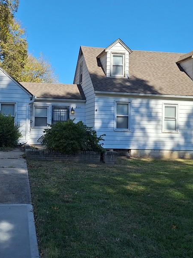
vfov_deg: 47.8
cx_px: 72
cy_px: 113
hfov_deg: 36.6
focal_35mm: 39
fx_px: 290
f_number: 1.8
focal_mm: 5.54
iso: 40
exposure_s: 1/2597
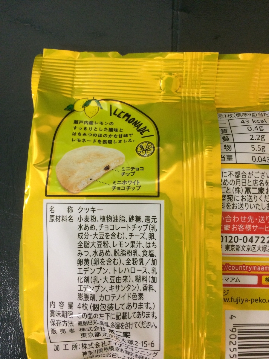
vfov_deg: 61.7
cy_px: 180
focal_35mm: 29
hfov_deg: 48.2
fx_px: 300
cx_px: 134
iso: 250
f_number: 2.2
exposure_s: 1/30
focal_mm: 4.15
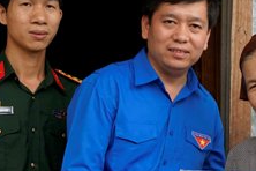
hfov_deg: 19.5
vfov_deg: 13.5
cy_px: 132
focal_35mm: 101
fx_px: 718
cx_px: 266
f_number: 4
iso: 200
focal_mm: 35
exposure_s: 1/160
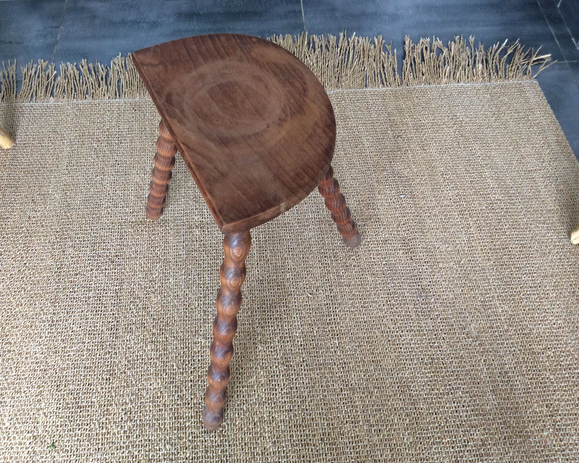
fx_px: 583
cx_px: 266
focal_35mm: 34
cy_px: 231
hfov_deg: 52.8
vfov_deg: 43.4
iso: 80
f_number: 2.4
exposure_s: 1/25
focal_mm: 3.3
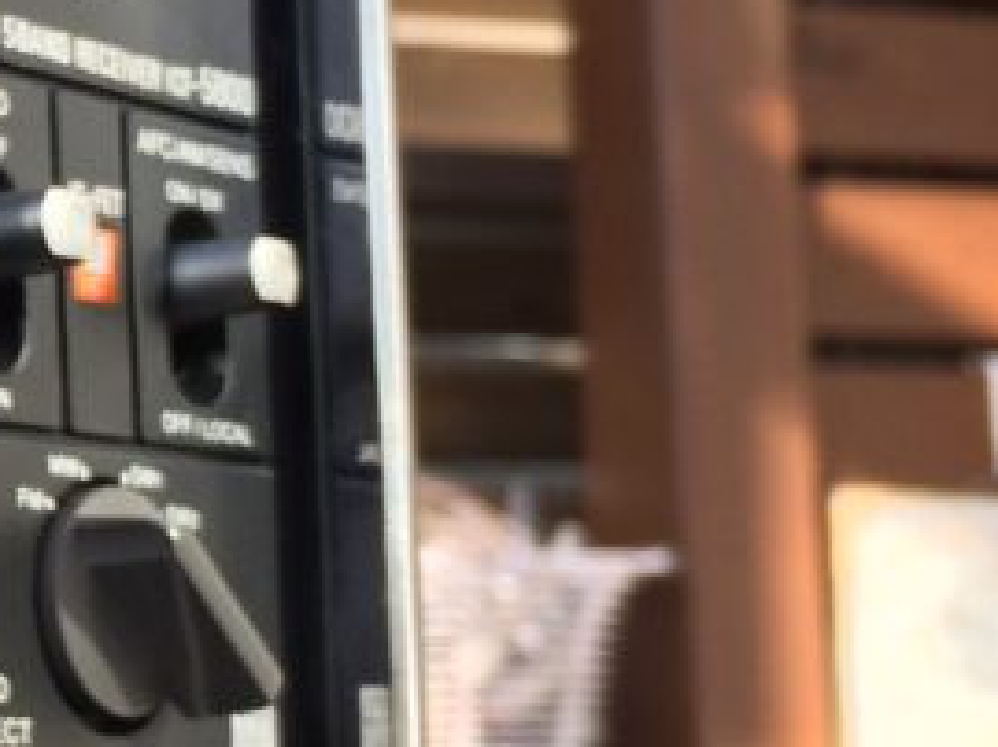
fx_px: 3169
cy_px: 333
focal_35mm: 110
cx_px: -525
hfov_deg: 16.3
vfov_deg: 13.4
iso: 32
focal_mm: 4.15
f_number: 2.2
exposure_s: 1/483
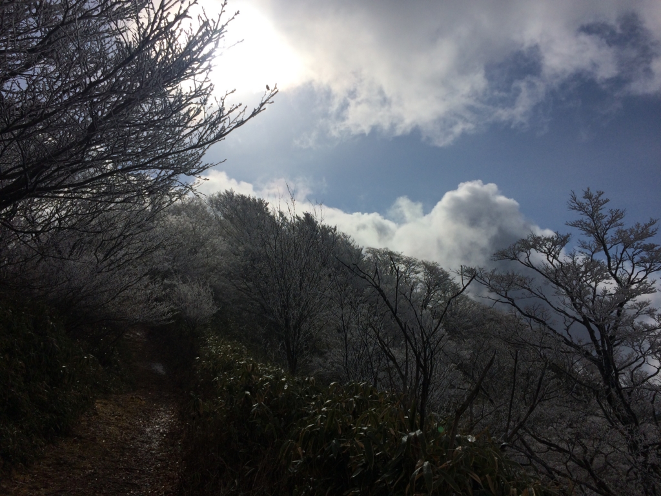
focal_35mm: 29
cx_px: 330
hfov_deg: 61.7
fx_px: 554
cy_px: 248
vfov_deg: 48.2
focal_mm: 4.15
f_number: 2.2
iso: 32
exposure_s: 1/13699
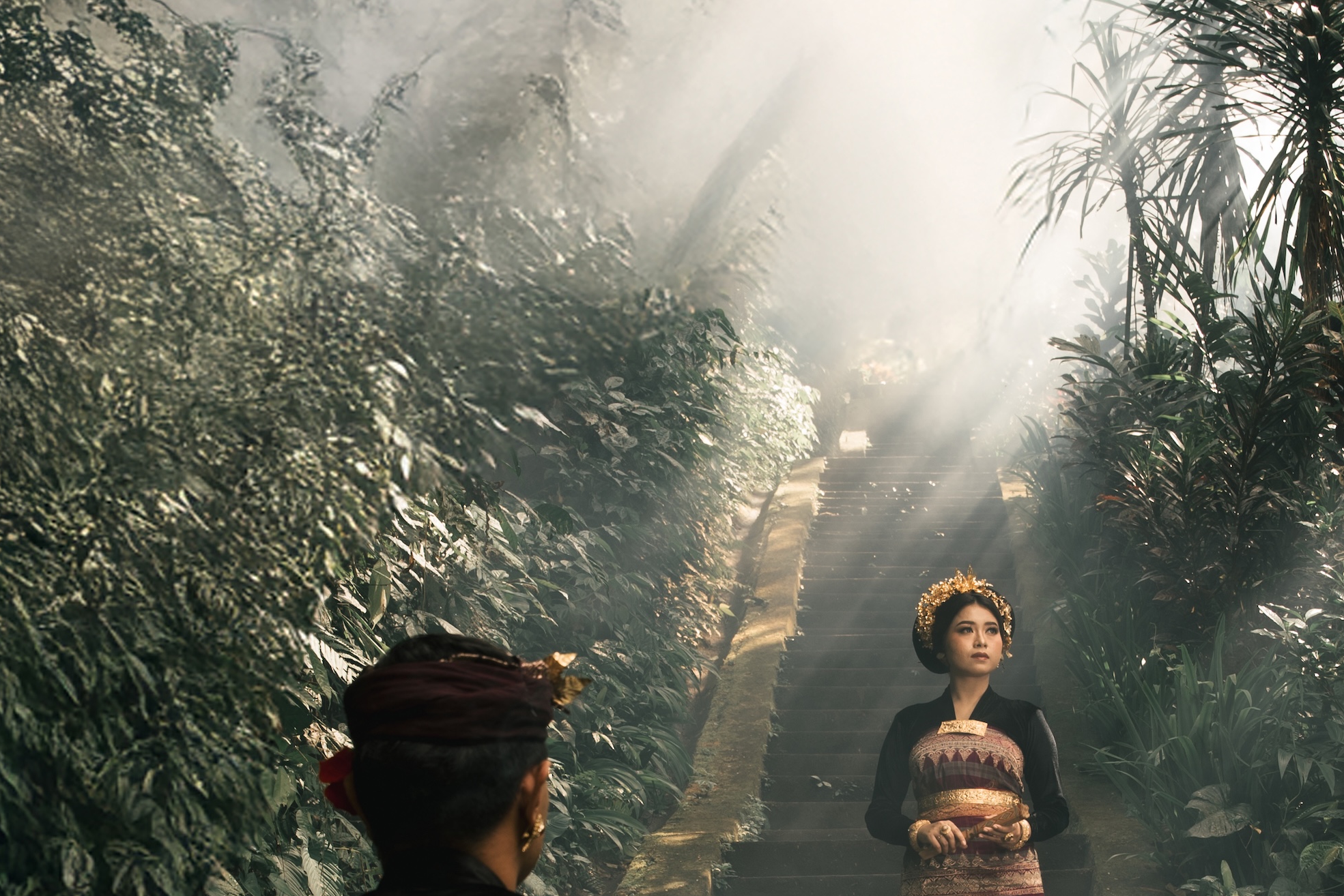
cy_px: 918
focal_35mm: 78
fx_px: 2913
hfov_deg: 26.0
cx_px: 777
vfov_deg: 17.1
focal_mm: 32
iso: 64
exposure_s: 1/100
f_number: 6.3
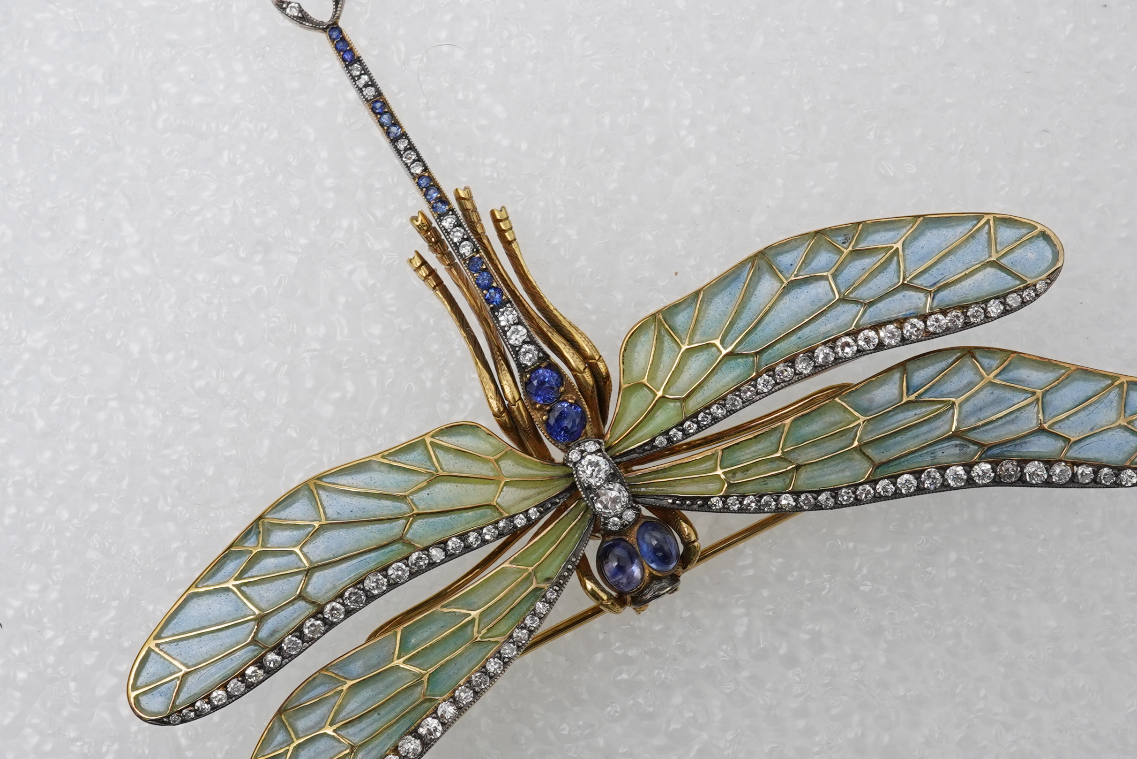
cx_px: 582
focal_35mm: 73
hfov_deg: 27.7
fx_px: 2306
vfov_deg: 18.7
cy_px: 465
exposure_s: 1/100
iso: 500
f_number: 22
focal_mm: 30
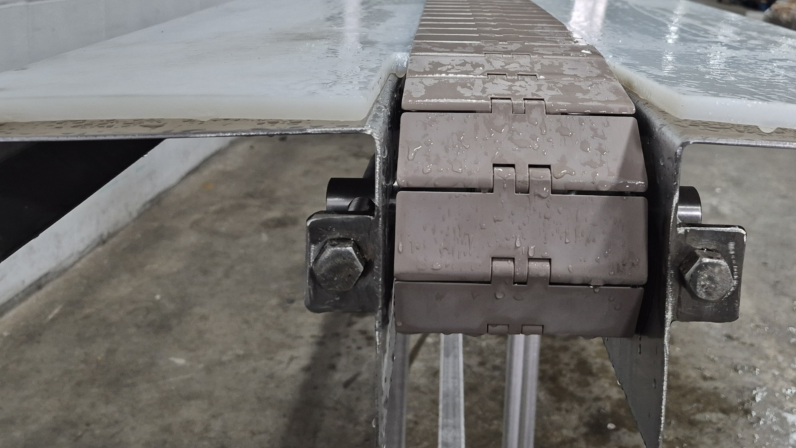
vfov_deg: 32.1
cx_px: 466
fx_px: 739
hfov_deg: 56.3
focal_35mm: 35
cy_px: 44
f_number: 1.8
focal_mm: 5.4
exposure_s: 1/120
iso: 250
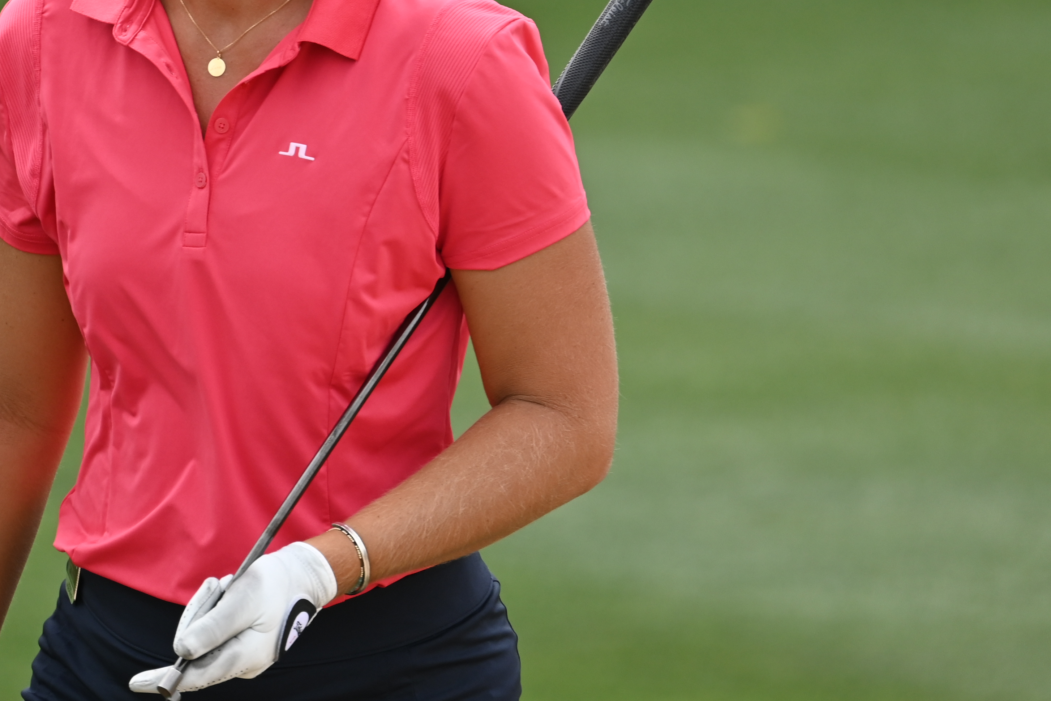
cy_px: 144
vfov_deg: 1.2
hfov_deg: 1.8
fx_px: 33538
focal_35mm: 1149
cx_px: 284
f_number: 5.6
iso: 200
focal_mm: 400
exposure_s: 1/640
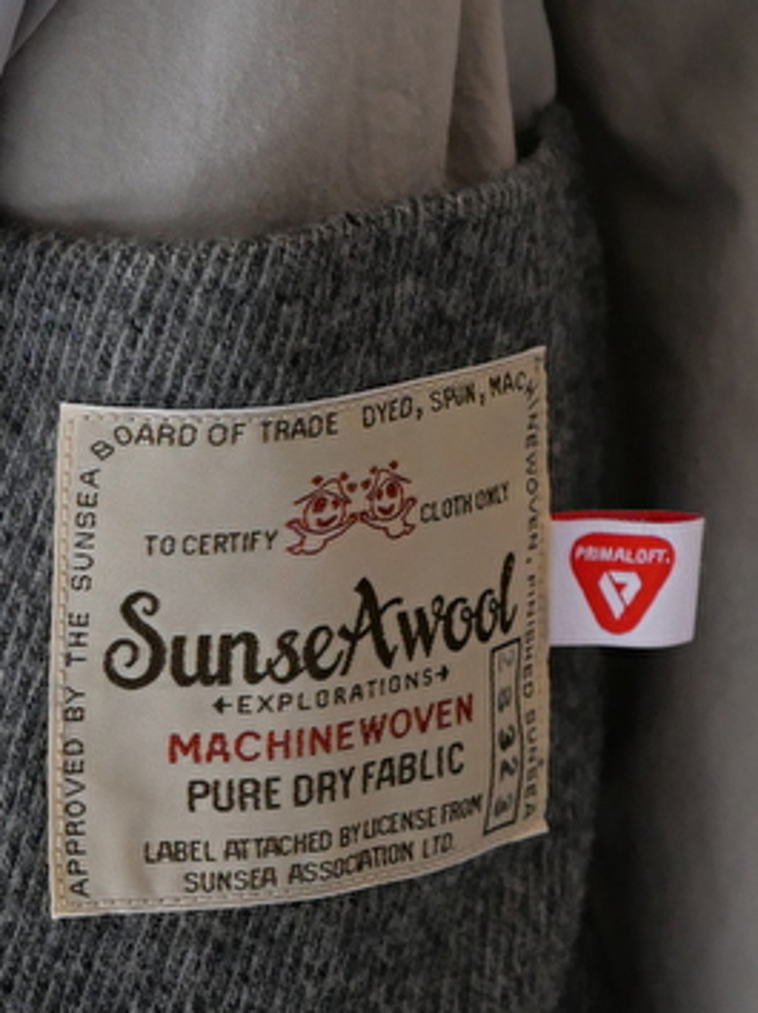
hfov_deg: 6.6
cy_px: 614
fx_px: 6606
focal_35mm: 226
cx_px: 326
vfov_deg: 8.8
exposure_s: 1/125
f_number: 3.2
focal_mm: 34
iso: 1000
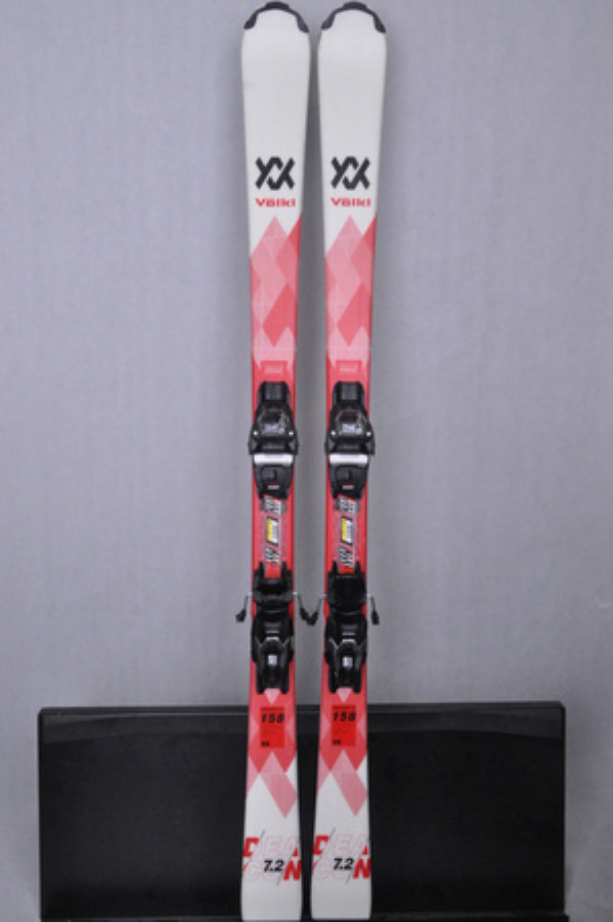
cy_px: 461
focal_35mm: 36
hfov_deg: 36.8
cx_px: 306
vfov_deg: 53.2
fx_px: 922
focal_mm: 24
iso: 3200
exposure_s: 1/125
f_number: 9.5
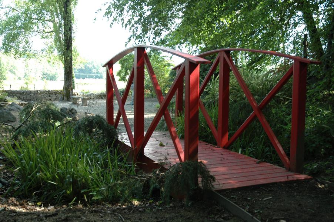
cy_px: 111
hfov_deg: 45.0
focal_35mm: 44
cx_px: 167
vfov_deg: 30.8
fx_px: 403
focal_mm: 29
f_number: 4.5
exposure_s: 1/60
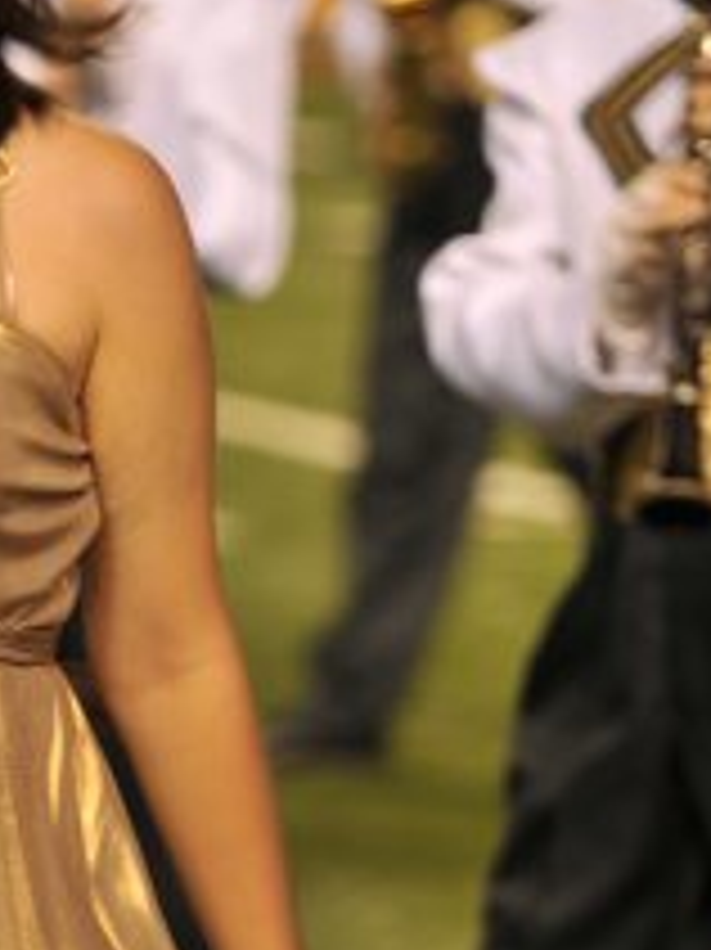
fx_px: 14584
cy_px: 806
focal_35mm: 532
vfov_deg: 3.7
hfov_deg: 2.8
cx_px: -79
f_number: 2.8
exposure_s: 1/80
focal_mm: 130
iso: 200
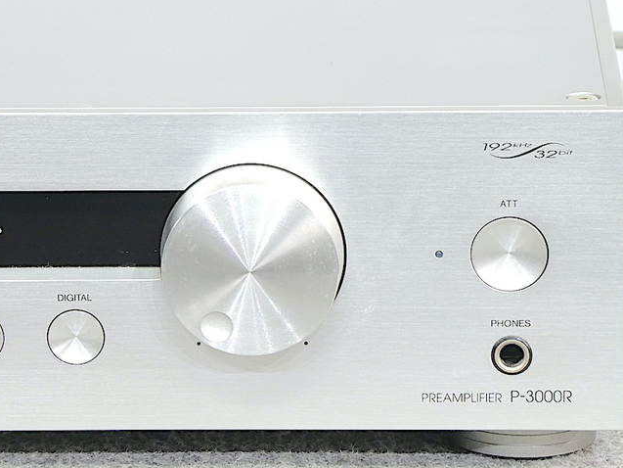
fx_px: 4338
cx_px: 194
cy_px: 218
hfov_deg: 8.2
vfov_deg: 6.2
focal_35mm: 241
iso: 200
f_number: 5.5
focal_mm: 28.7
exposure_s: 1/6
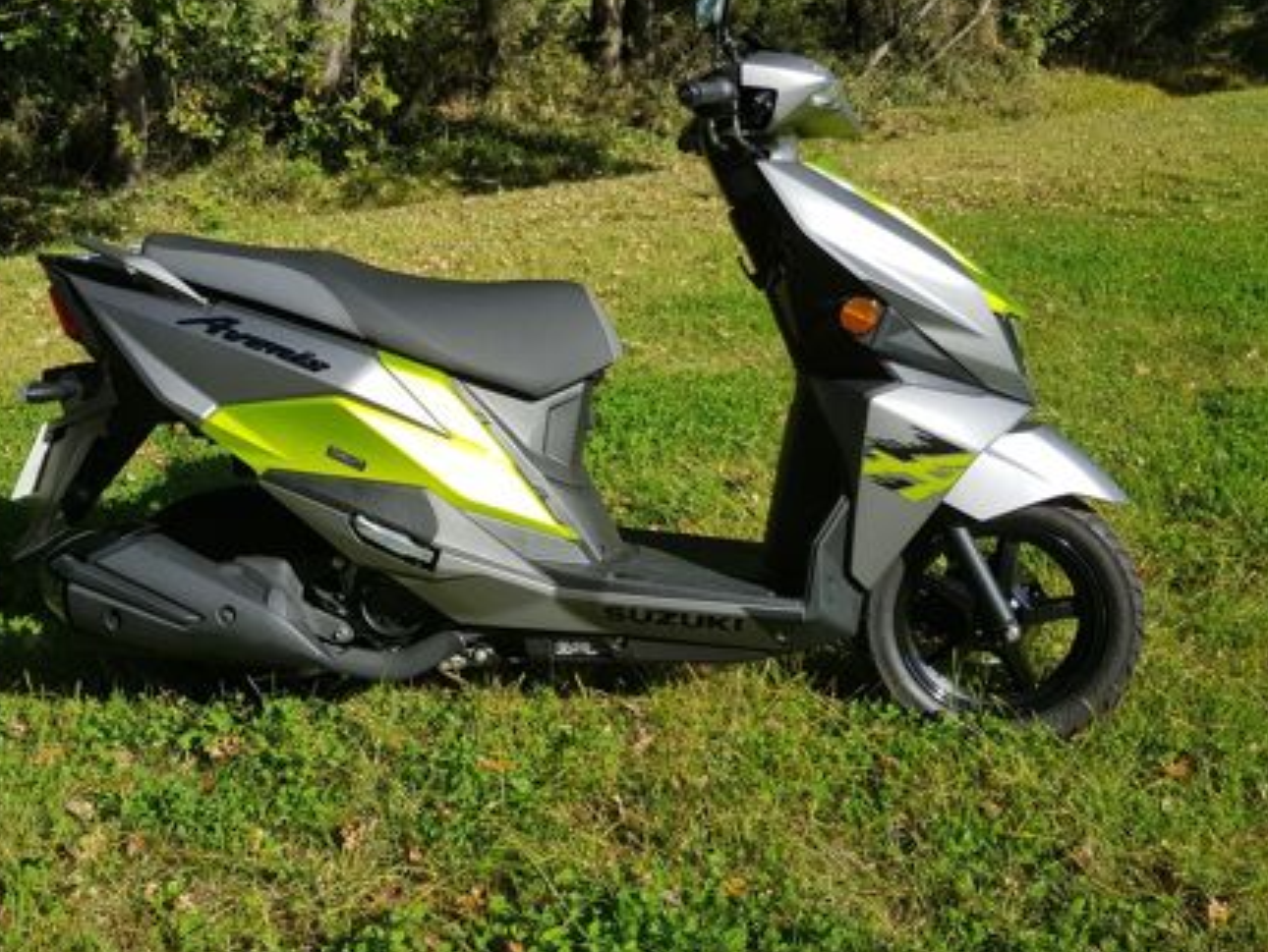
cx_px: 569
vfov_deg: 48.2
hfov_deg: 61.5
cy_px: 436
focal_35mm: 29
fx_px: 1063
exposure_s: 1/1768
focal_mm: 4.2
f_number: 1.7
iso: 40
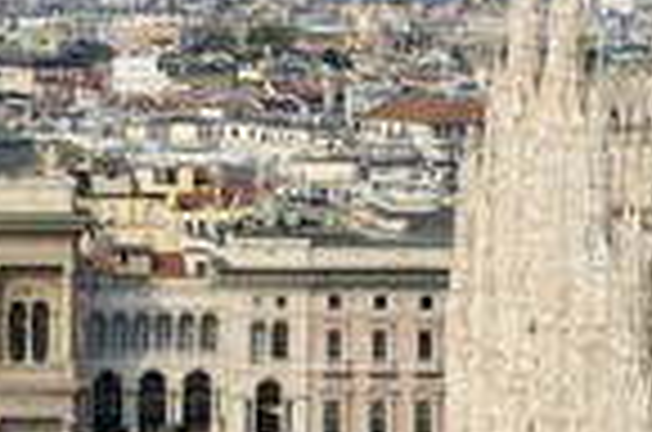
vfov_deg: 9.0
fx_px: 2729
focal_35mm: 151
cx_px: 45
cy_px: 279
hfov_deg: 13.5
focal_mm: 52
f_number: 11
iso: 200
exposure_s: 1/200
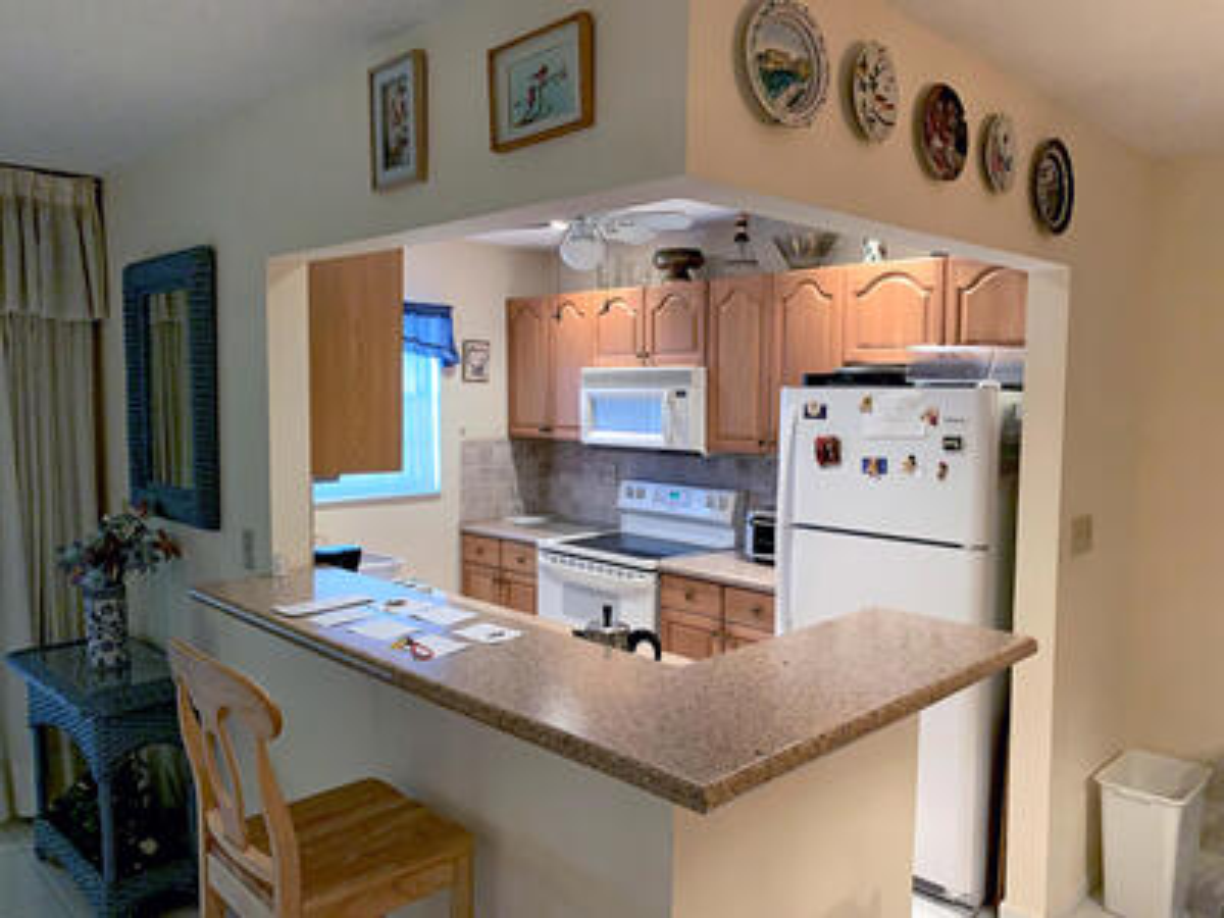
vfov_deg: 53.1
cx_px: 612
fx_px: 919
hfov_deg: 67.3
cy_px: 459
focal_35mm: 26
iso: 320
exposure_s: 1/60
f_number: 1.8
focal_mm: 4.25
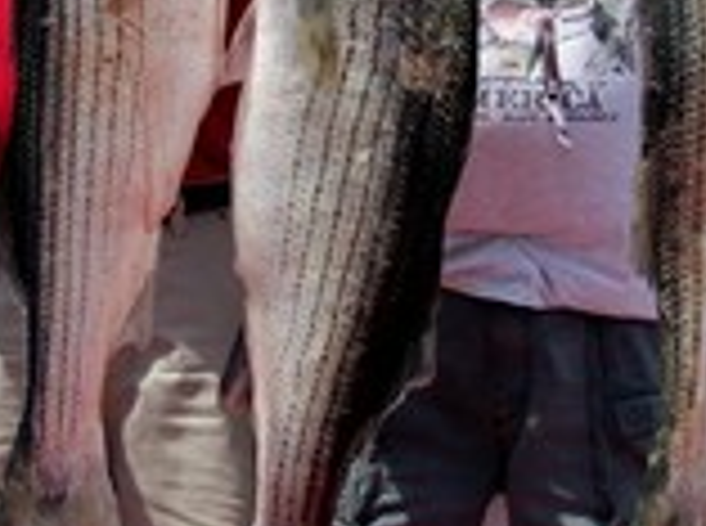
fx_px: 1872
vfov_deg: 15.9
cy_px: 117
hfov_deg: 21.4
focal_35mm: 92
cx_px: 333
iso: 64
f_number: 2.8
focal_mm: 5.85
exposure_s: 1/1000
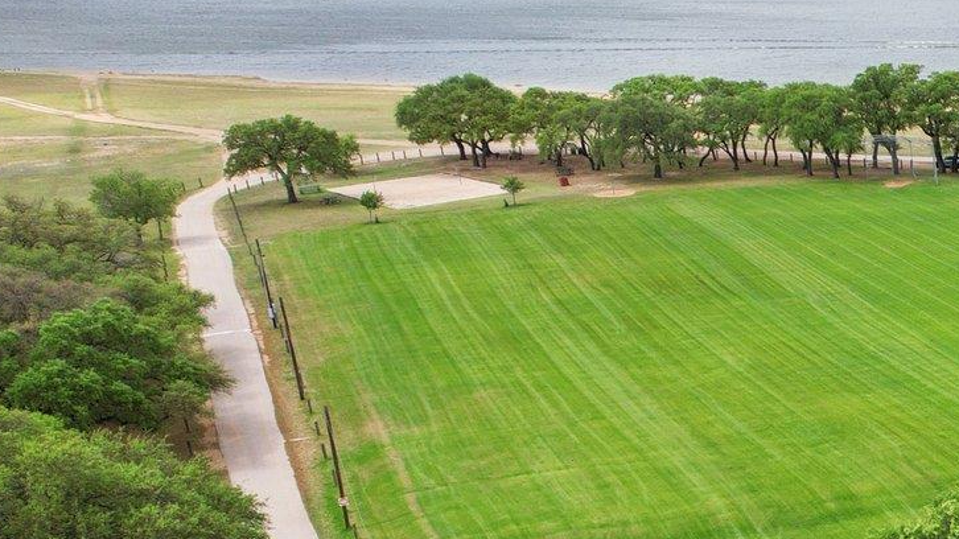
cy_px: 577
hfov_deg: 26.9
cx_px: 1271
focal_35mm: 65
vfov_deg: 17.9
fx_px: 1653
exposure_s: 1/1500
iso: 110
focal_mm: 8.4
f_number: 2.8
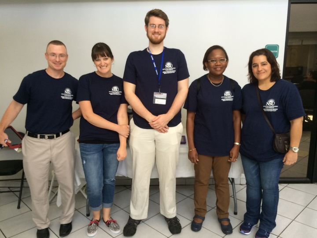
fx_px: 275
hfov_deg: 60.0
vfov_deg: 46.8
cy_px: 119
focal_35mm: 30
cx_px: 158
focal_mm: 4.12
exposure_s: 1/40
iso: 40
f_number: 2.2
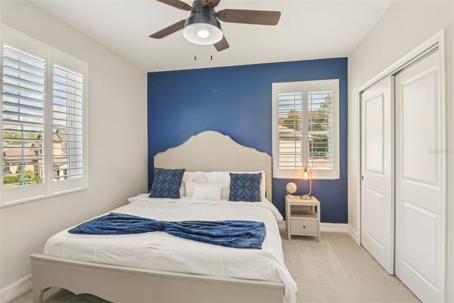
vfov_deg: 73.7
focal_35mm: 16
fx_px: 202
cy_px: 152
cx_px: 227
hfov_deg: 96.8
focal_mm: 16
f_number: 8
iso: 400
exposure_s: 1/50
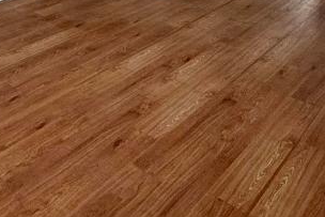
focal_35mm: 49
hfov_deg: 39.4
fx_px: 443
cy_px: -98
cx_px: 87
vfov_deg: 22.9
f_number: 2.2
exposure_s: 1/60
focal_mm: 2.22
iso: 320
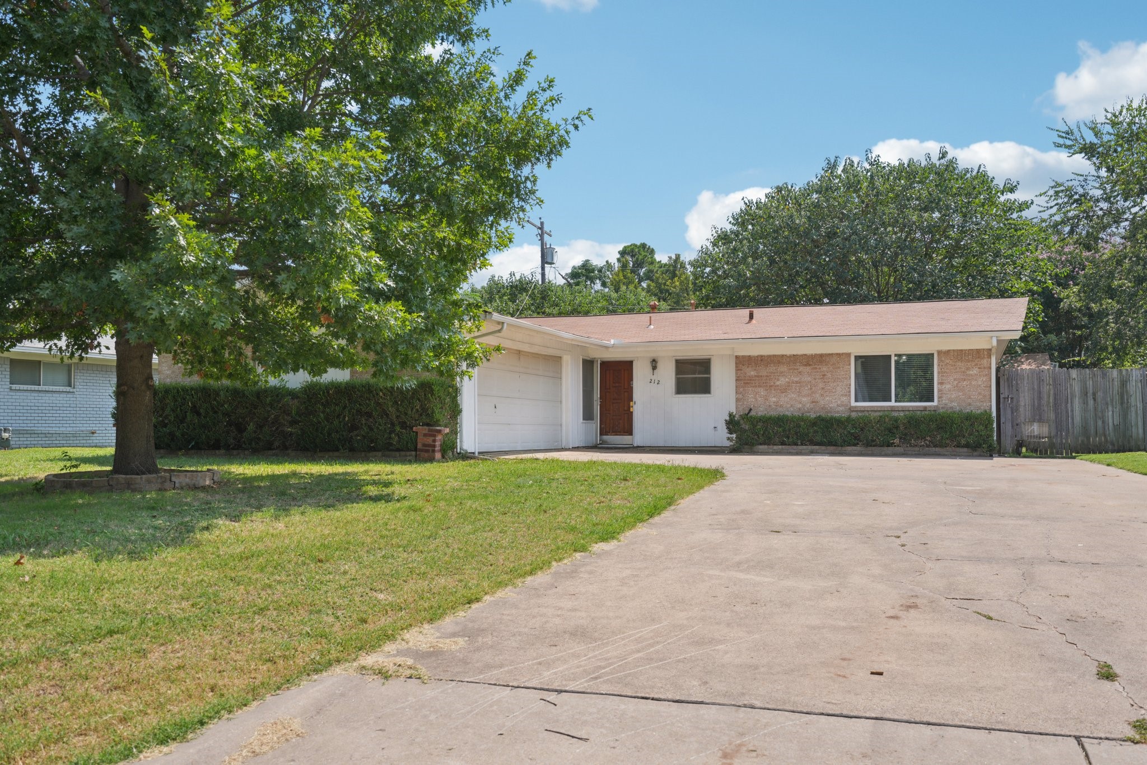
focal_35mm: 31
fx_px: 988
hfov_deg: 60.3
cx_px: 574
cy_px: 382
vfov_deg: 42.3
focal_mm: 31
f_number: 8
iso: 100
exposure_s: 1/320
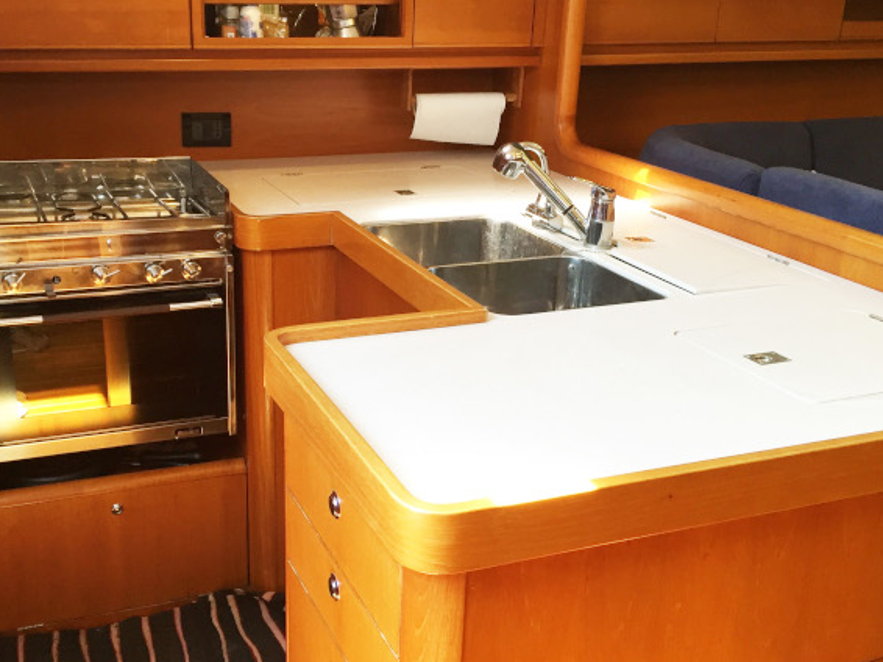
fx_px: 1045
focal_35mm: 41
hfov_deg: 45.7
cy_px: 358
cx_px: 378
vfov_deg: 35.1
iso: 50
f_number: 2.2
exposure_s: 1/33
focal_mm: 4.15
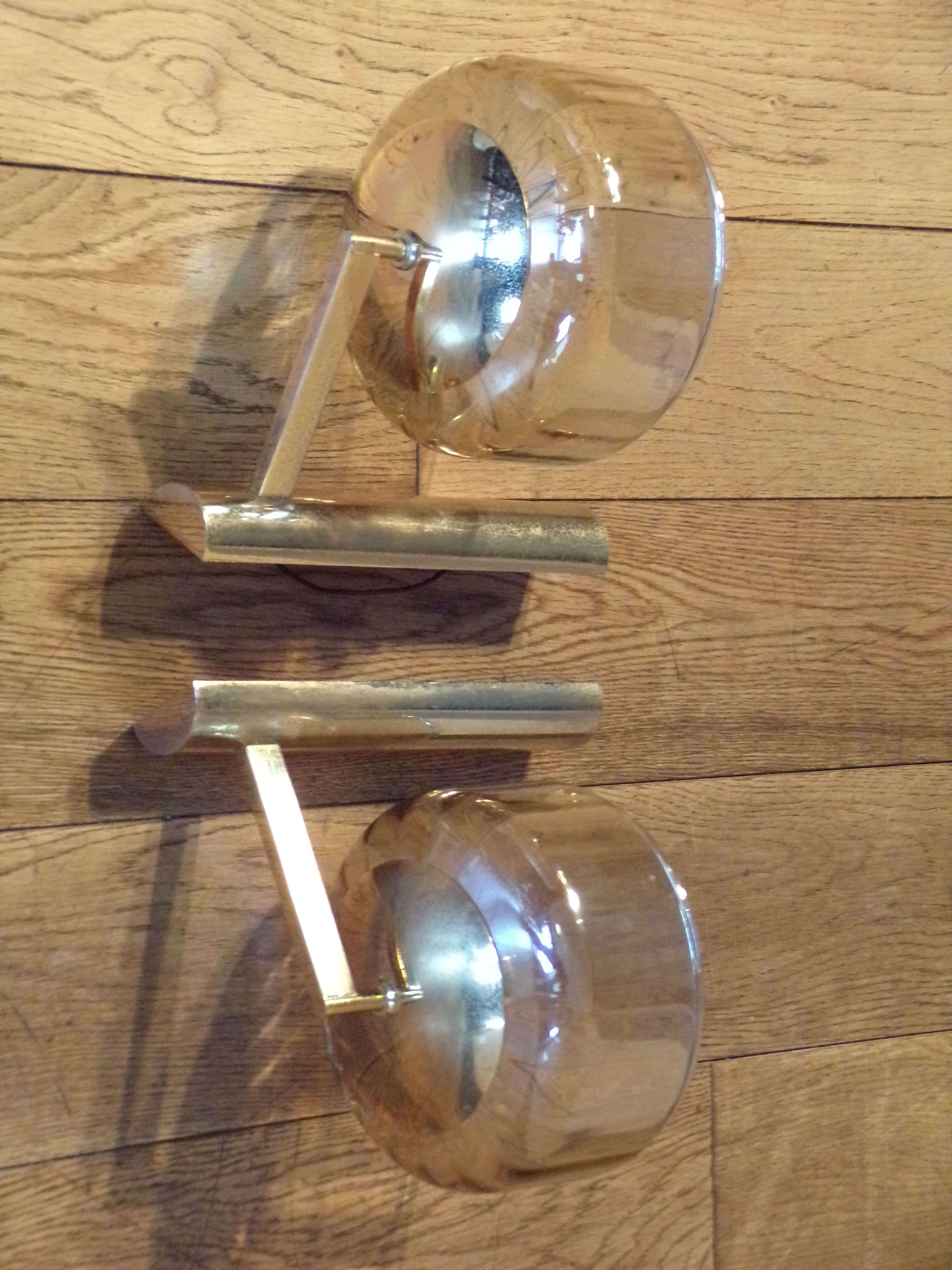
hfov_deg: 14.9
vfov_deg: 19.8
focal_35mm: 99
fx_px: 3630
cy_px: 635
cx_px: 476
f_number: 4.2
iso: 800
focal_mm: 17.7
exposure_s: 1/17
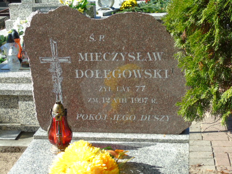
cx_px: 116
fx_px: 416
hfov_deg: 31.2
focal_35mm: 62
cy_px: 87
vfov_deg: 23.7
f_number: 4.5
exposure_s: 1/160
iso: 80
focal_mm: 11
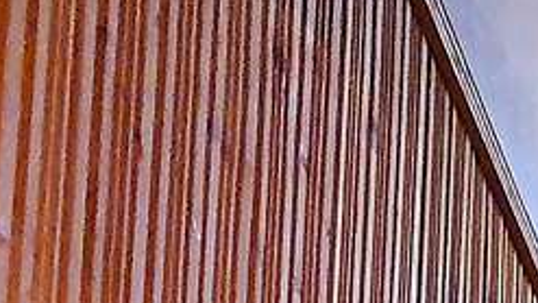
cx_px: 1032
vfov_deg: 9.5
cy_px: 1006
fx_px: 1227
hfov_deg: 18.1
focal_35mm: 86
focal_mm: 1.8
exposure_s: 1/33
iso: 640
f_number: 2.2
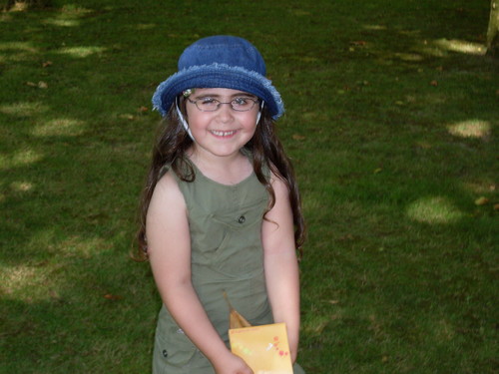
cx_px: 250
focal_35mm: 81
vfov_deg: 18.2
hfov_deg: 24.1
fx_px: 1168
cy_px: 187
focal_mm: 13.5
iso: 100
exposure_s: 1/60
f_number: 4
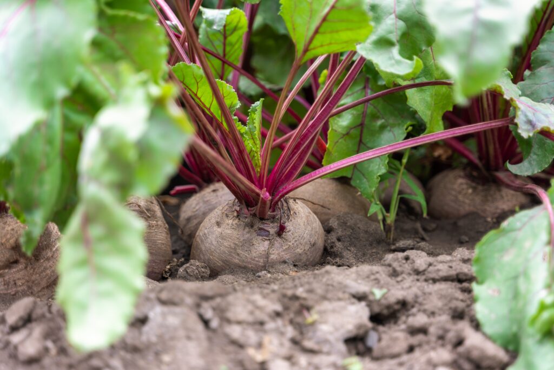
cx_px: 277
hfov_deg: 18.2
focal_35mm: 112
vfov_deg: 12.2
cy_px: 185
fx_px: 1731
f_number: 2.8
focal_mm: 75
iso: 200
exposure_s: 1/400
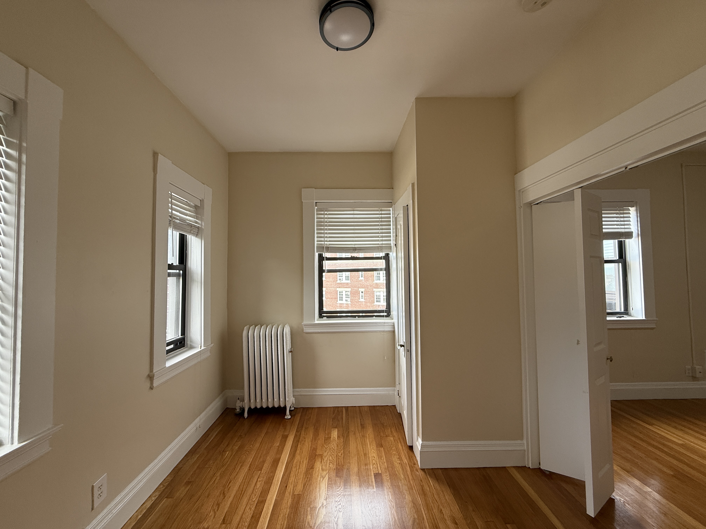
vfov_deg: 85.7
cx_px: 353
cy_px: 264
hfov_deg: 102.1
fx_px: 286
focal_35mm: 14
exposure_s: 1/99
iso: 100
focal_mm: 2.22
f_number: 2.2
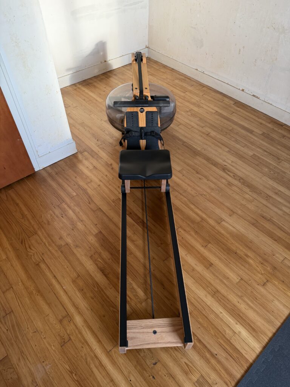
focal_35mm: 24
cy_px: 194
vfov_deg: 71.6
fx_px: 268
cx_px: 145
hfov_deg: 56.8
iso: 200
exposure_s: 1/121
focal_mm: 6.76
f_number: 1.78
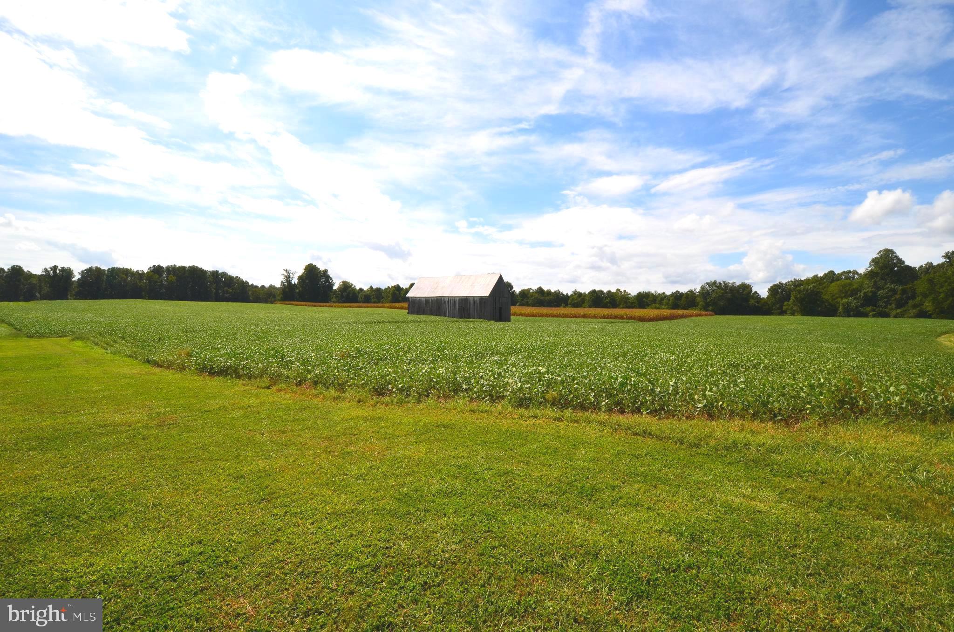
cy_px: 316
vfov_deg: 77.1
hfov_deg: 100.5
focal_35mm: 15
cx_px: 477
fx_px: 397
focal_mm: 10
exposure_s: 1/320
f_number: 10
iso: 200
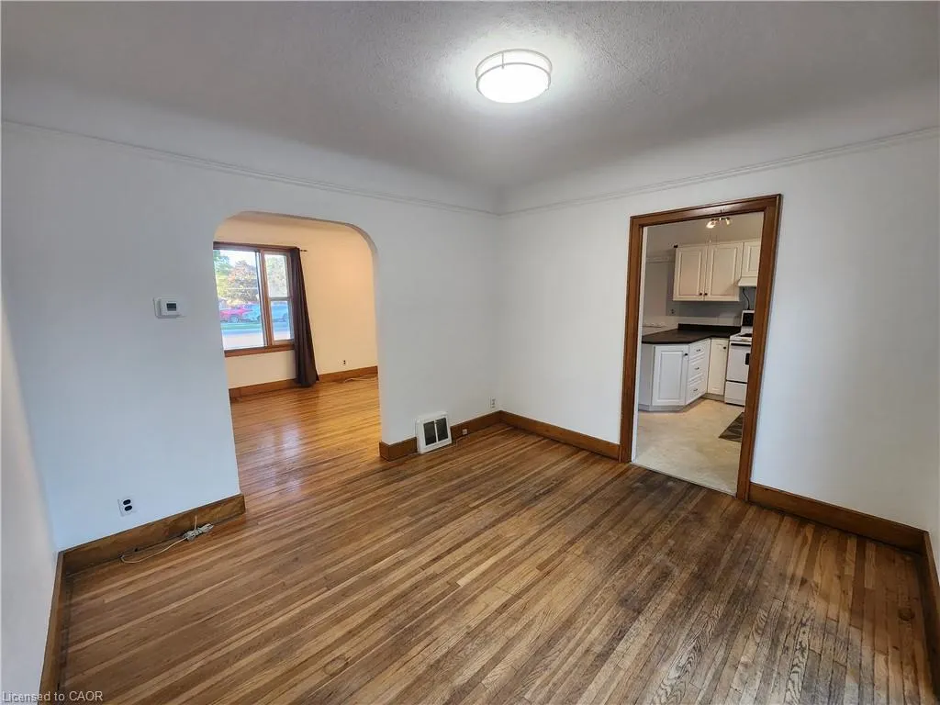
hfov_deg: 106.2
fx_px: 353
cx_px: 470
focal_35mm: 13
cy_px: 352
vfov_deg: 89.9
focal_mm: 2.2
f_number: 2.2
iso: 250
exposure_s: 1/60
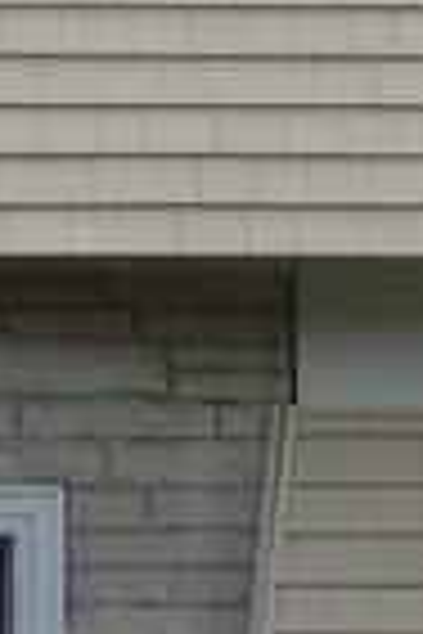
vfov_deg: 6.6
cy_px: 333
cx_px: -14
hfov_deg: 4.4
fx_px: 5463
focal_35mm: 310
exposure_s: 1/500
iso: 80
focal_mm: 7.3
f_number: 3.6
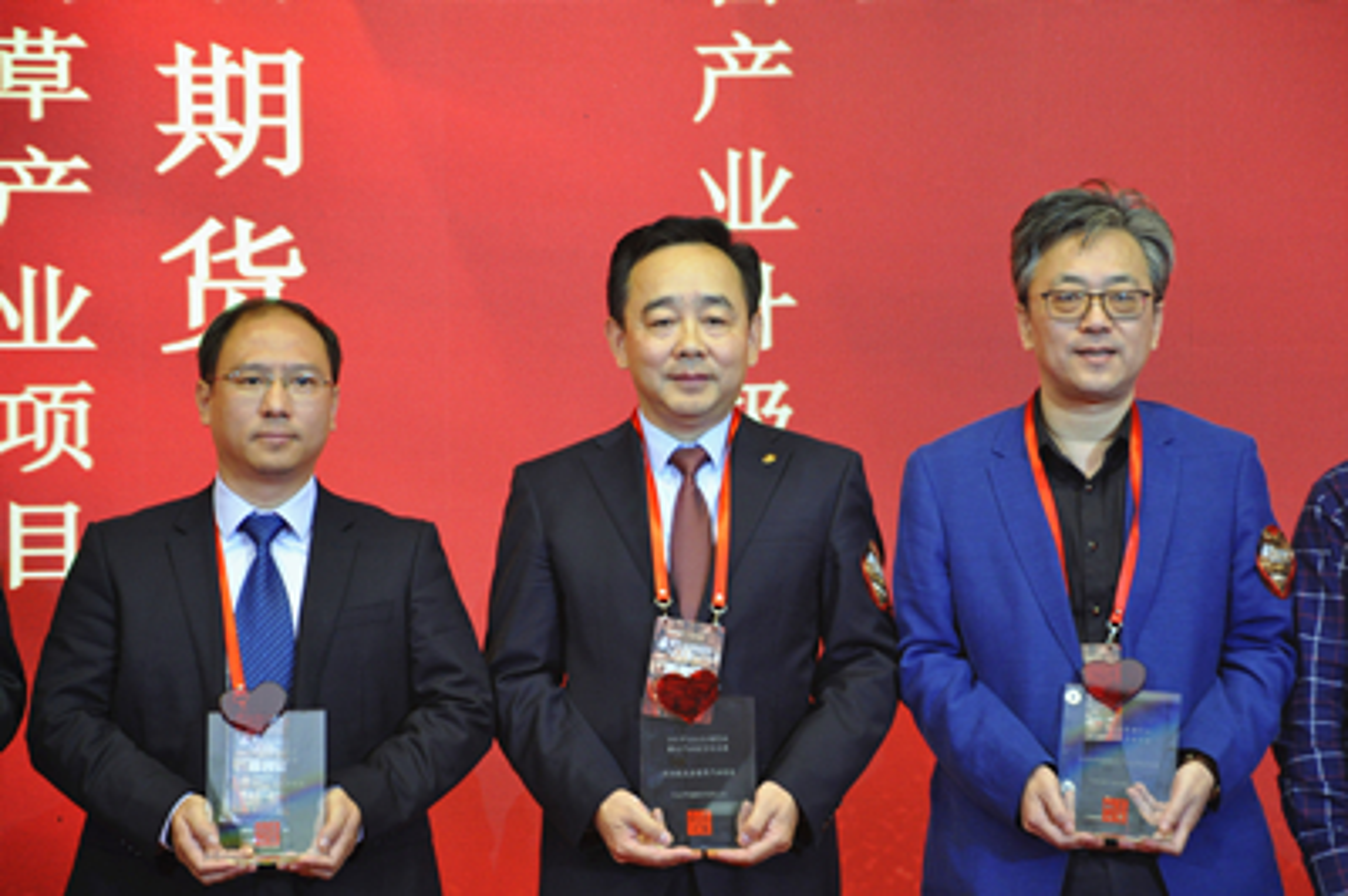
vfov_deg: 8.7
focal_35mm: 158
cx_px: 674
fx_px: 5893
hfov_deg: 13.1
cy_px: 448
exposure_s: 1/30
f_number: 5.6
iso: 800
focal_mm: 105
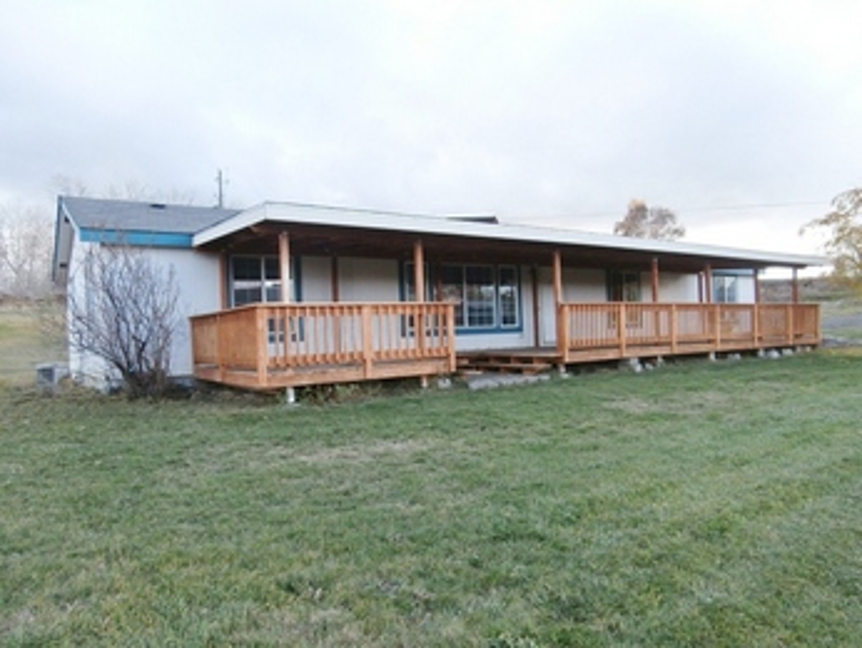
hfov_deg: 71.6
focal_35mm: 24
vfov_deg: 56.9
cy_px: 324
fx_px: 598
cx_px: 431
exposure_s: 1/125
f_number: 3
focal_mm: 4.2
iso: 100
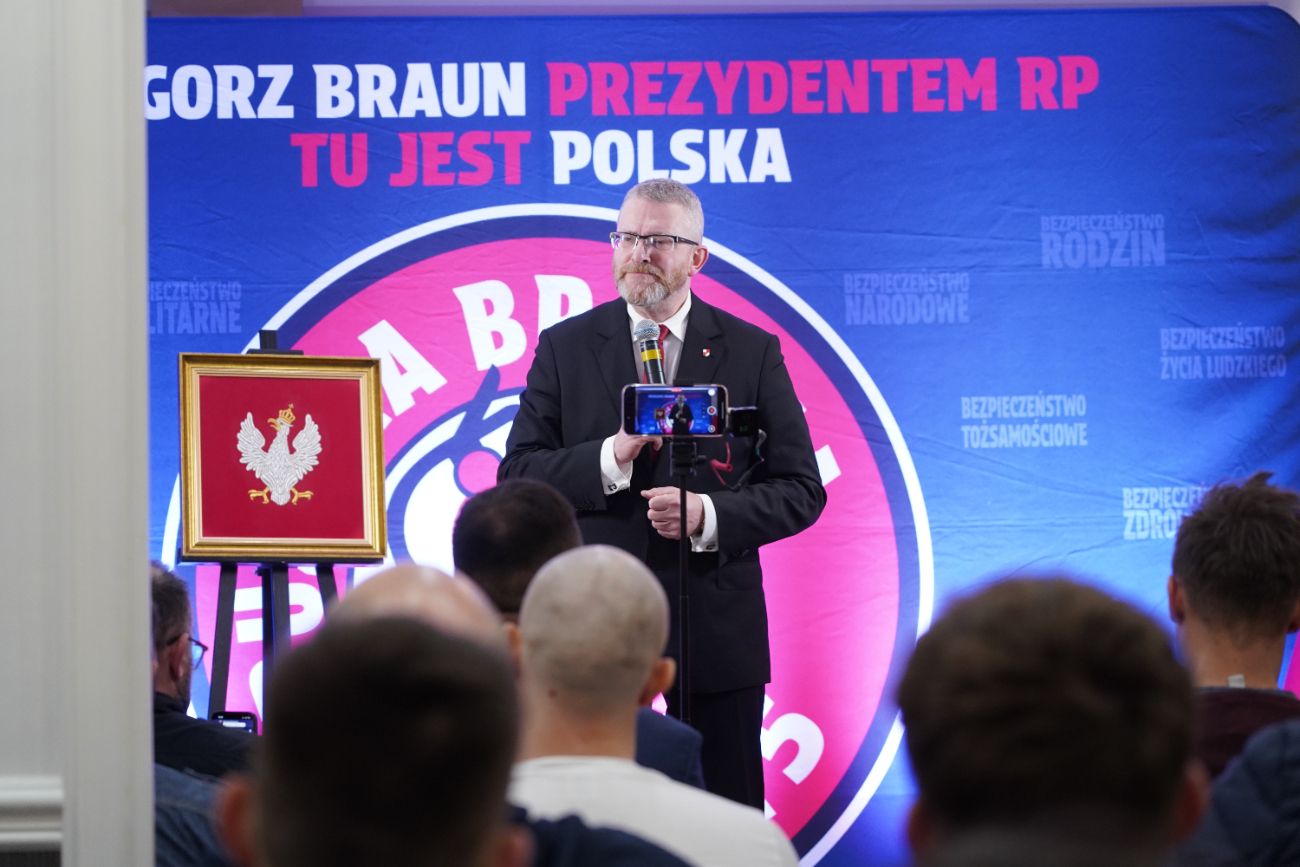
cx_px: 650
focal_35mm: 105
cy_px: 434
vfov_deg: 13.0
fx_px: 3792
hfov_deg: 19.5
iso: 2500
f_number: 4.5
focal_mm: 105
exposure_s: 1/125
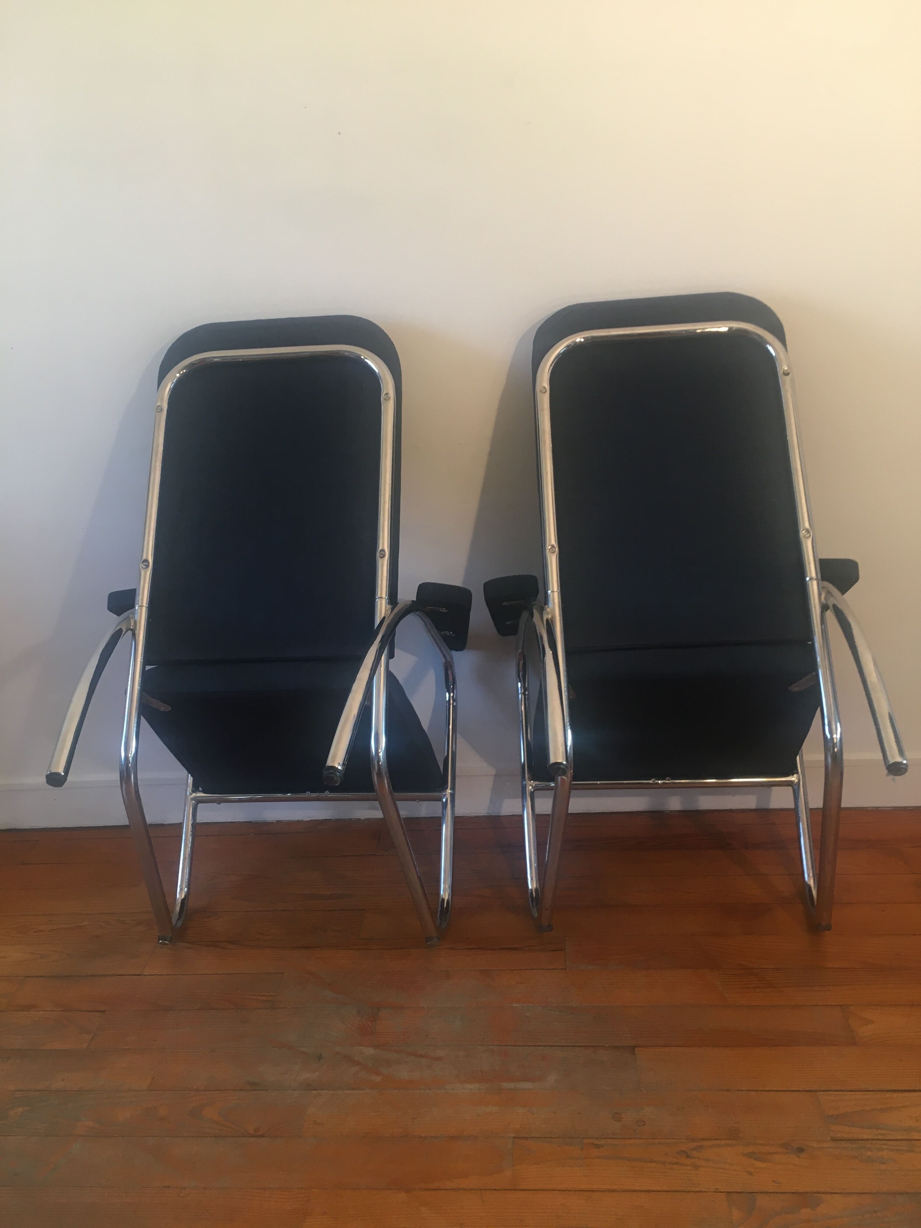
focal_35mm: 29
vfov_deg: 61.7
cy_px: 614
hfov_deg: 48.2
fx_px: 1029
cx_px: 460
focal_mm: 4.15
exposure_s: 1/33
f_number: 2.2
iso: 80
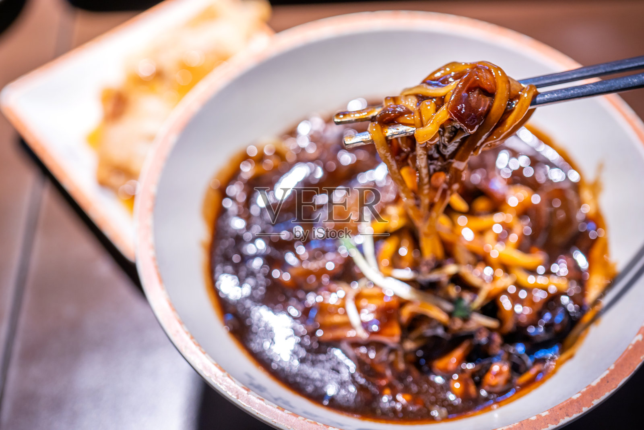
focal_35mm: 50
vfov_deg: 27.0
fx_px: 894
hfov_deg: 39.6
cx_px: 322
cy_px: 215
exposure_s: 1/60
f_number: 3.2
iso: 250
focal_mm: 50
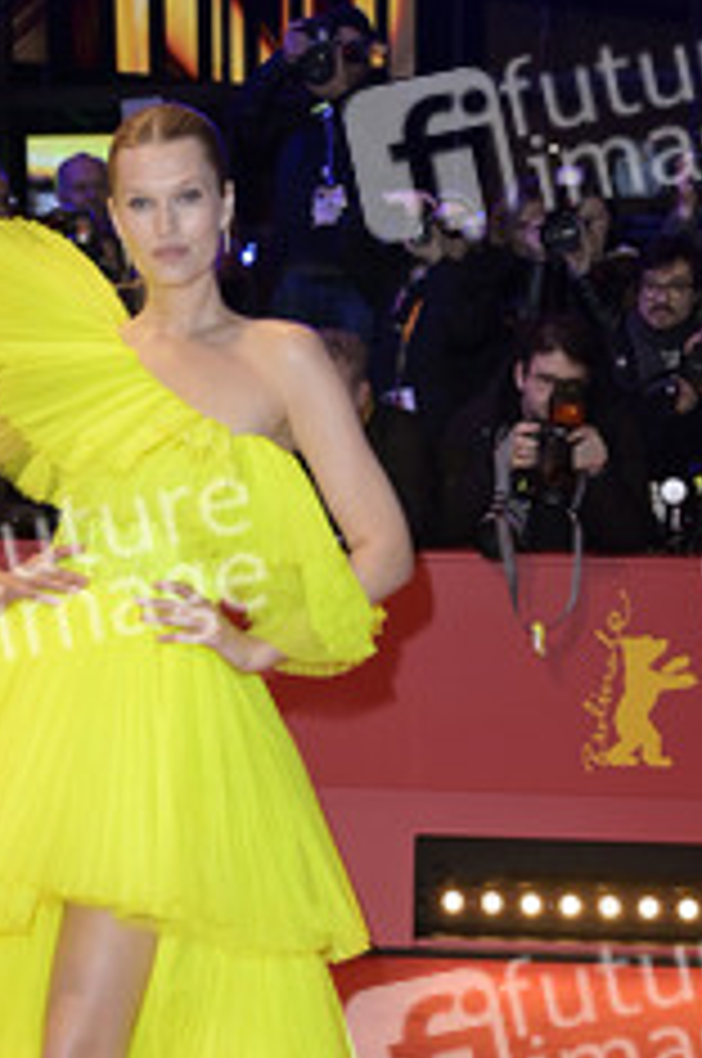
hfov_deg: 19.8
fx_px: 1995
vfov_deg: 29.2
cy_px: 810
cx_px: 166
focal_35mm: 68
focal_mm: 40
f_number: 5
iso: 800
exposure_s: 1/200
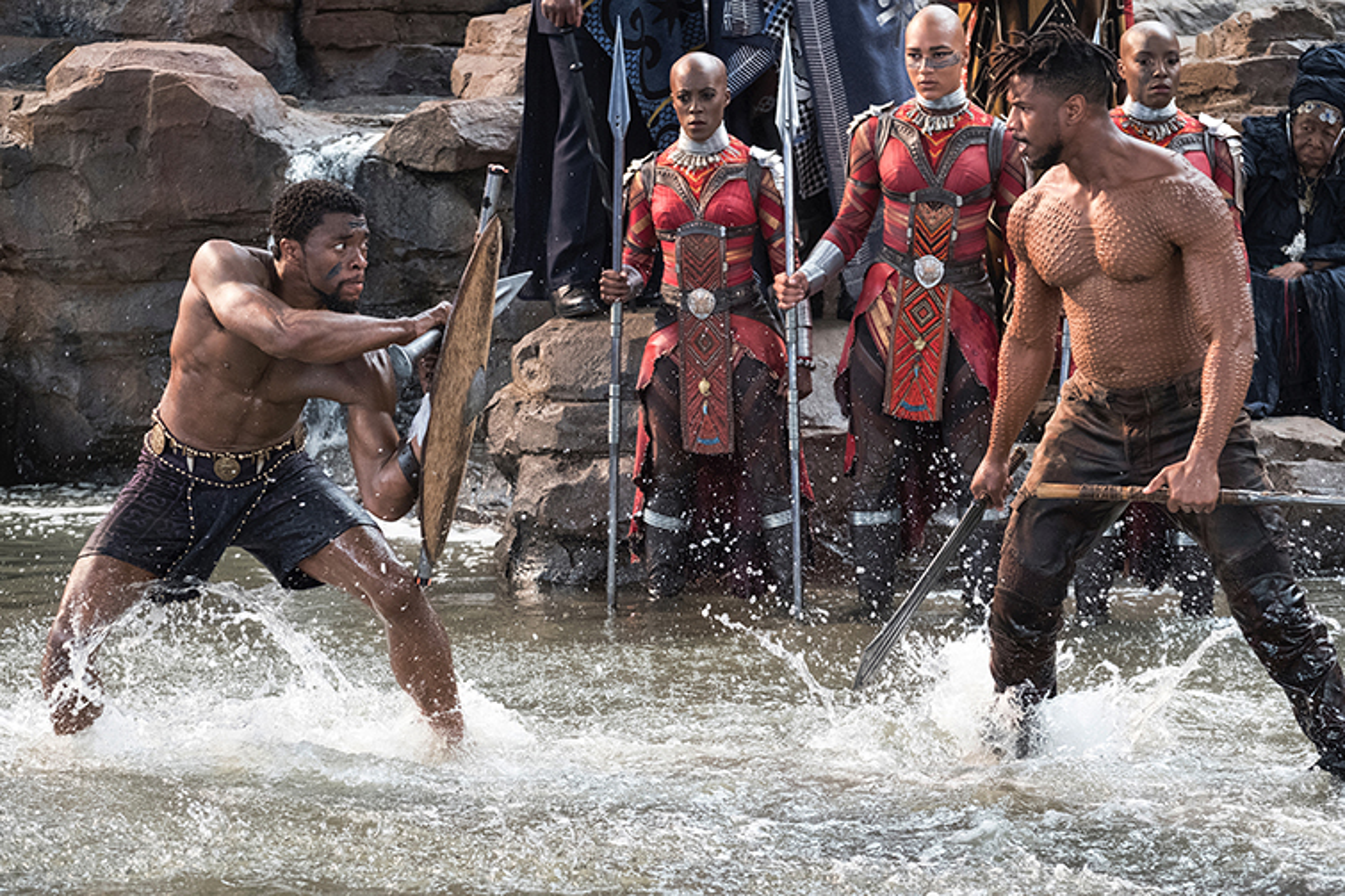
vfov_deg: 11.8
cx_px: 672
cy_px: 448
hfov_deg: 17.6
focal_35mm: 116
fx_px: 4333
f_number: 4.5
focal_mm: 77.3
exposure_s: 1/500
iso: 2500
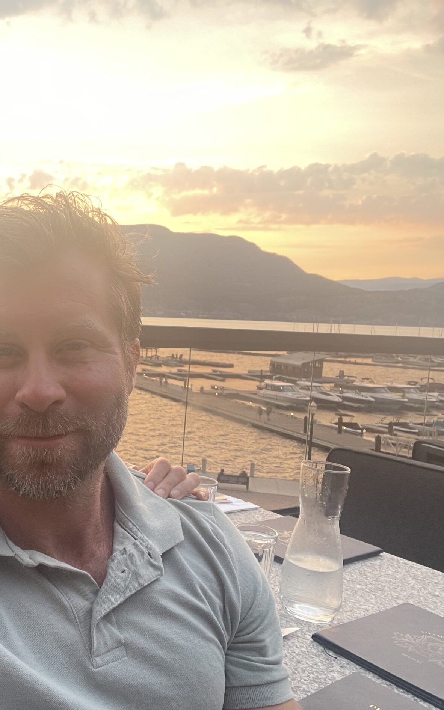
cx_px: 42
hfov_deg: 36.0
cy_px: 356
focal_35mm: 33
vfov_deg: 58.1
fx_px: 639
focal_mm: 2.71
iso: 64
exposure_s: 1/60
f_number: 2.2
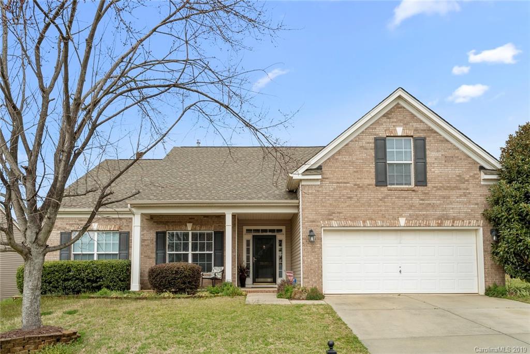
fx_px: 383
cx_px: 265
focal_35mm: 26
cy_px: 177
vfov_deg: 49.6
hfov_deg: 69.4
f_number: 10
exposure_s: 1/125
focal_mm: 26
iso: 100
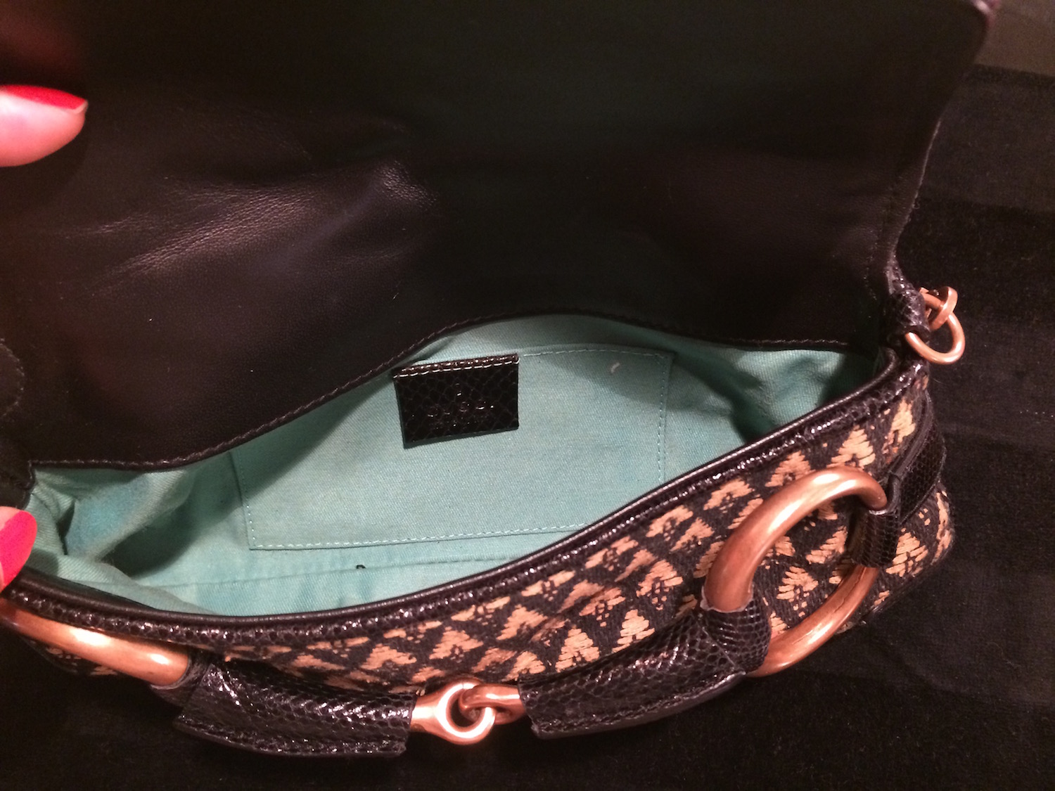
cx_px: 528
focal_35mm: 29
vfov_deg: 48.2
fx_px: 884
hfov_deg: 61.7
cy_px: 396
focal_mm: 4.15
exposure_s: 1/20
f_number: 2.2
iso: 250
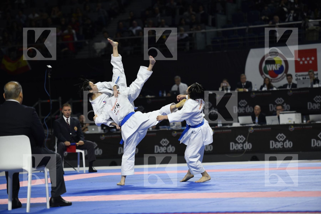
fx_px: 1248
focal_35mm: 140
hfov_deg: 14.7
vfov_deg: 9.8
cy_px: 107
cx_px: 160
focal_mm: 140
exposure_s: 1/800
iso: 800
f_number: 2.8
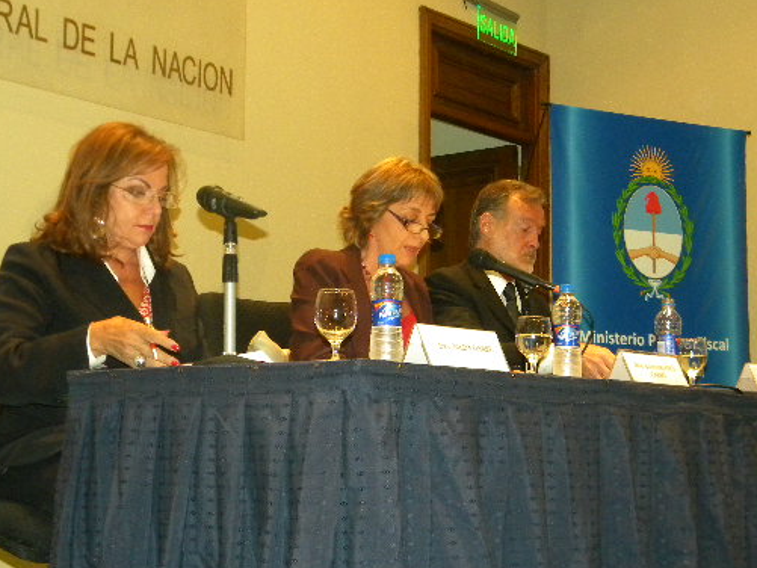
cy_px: 319
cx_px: 396
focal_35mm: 60
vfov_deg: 24.4
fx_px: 1312
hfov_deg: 32.2
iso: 467
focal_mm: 8.6
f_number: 3.9
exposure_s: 1/30
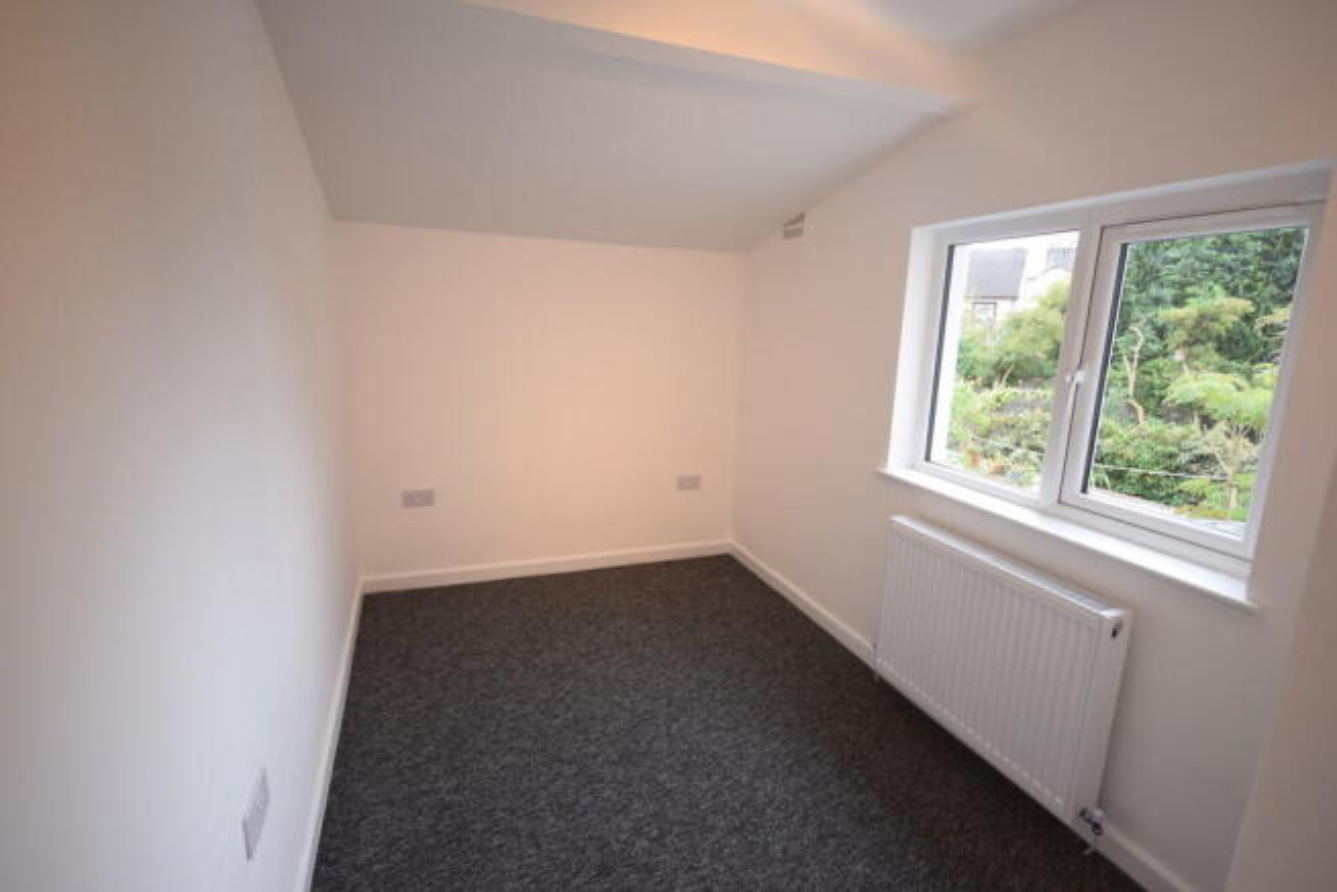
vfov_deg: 72.1
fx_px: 613
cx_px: 668
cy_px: 446
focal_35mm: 16
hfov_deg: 95.0
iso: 400
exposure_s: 1/100
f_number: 5
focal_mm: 11
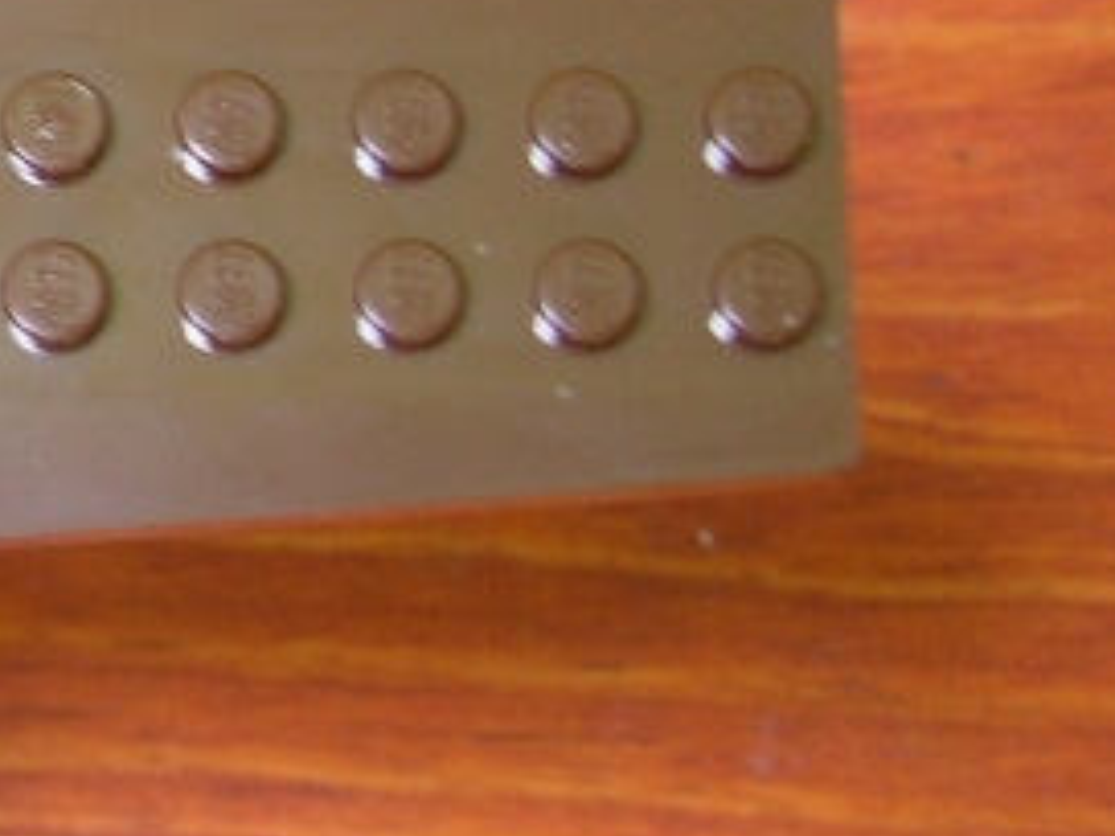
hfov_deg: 12.5
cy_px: -160
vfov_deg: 10.2
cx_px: -959
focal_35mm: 143
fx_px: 4606
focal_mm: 8
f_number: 2.8
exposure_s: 1/12
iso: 100
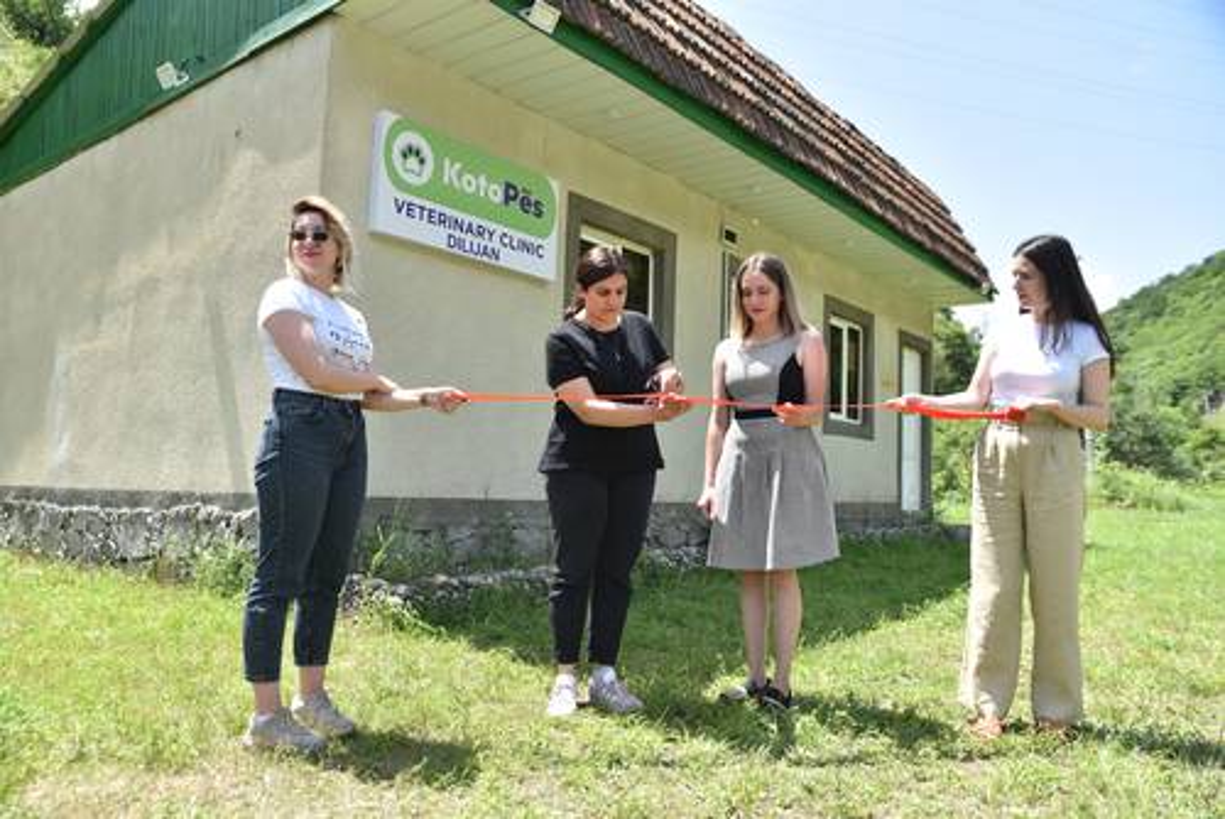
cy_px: 410
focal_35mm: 30
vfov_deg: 43.7
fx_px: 1021
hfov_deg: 61.9
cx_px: 612
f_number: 5
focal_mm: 30
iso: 400
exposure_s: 1/1250
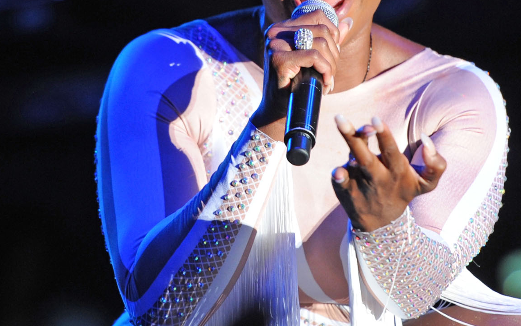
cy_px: 138
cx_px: 284
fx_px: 7497
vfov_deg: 2.5
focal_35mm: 528
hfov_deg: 4.0
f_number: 3.2
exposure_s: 1/160
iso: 800
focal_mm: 200
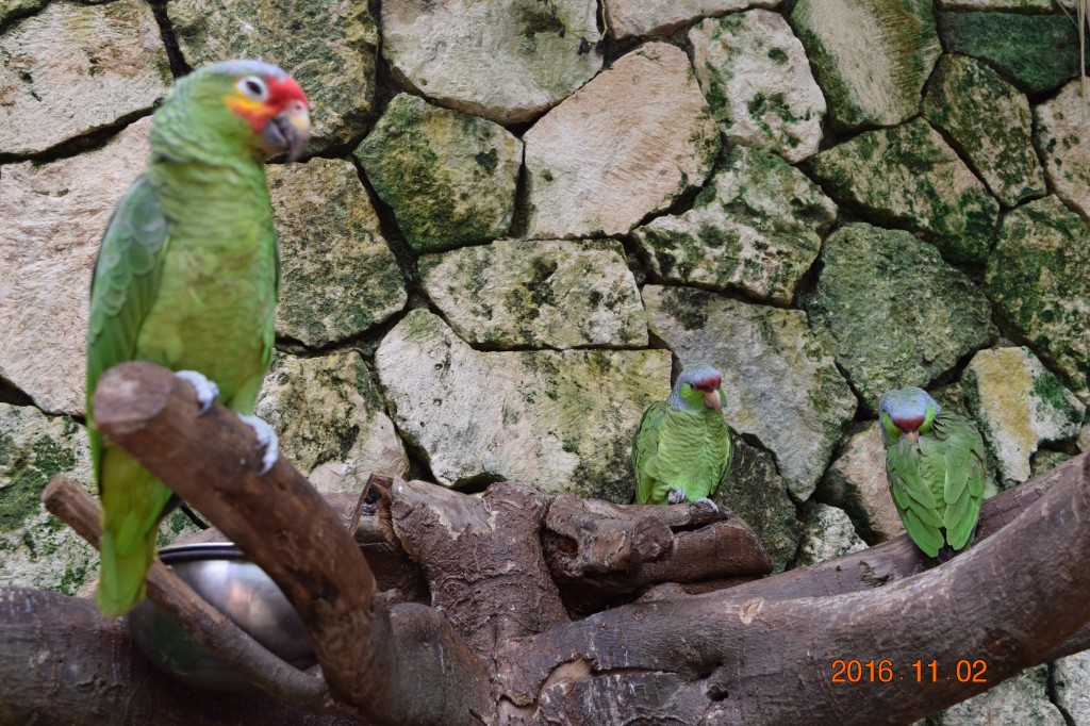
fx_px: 1317
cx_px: 545
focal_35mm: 44
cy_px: 363
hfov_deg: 45.0
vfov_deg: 30.8
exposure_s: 1/160
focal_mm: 29
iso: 400
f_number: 6.3
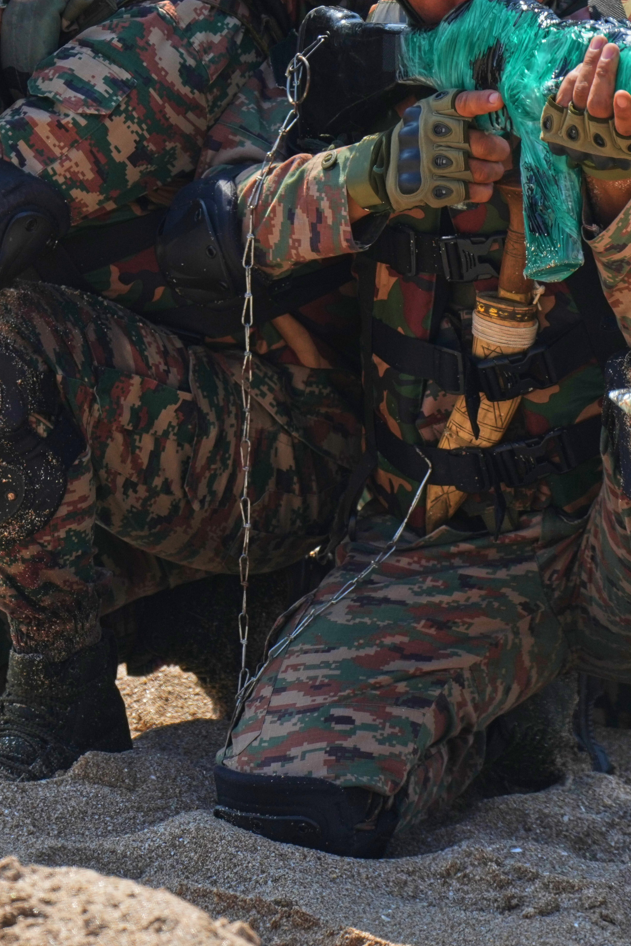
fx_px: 37391
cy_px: 244
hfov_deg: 1.0
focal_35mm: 1422
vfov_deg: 1.5
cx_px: 384
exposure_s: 1/2000
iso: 250
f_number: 4
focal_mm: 600
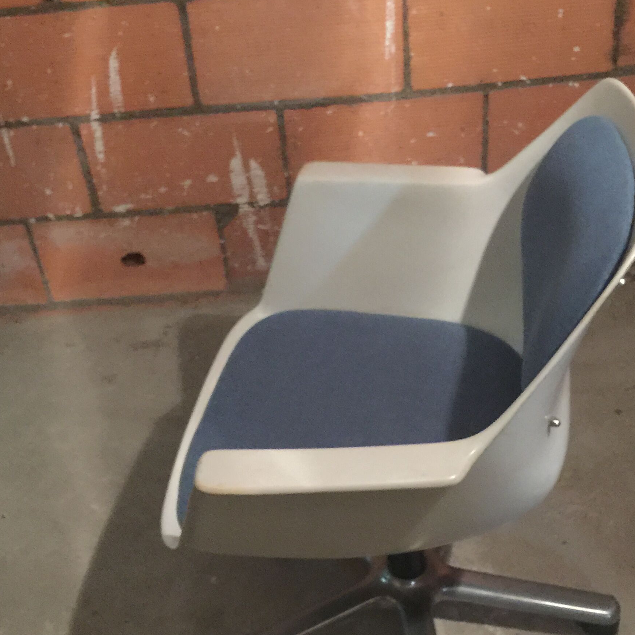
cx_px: 332
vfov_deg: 35.3
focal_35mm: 48
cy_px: 370
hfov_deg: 35.3
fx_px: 996
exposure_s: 1/4
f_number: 2.2
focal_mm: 4.15
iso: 125
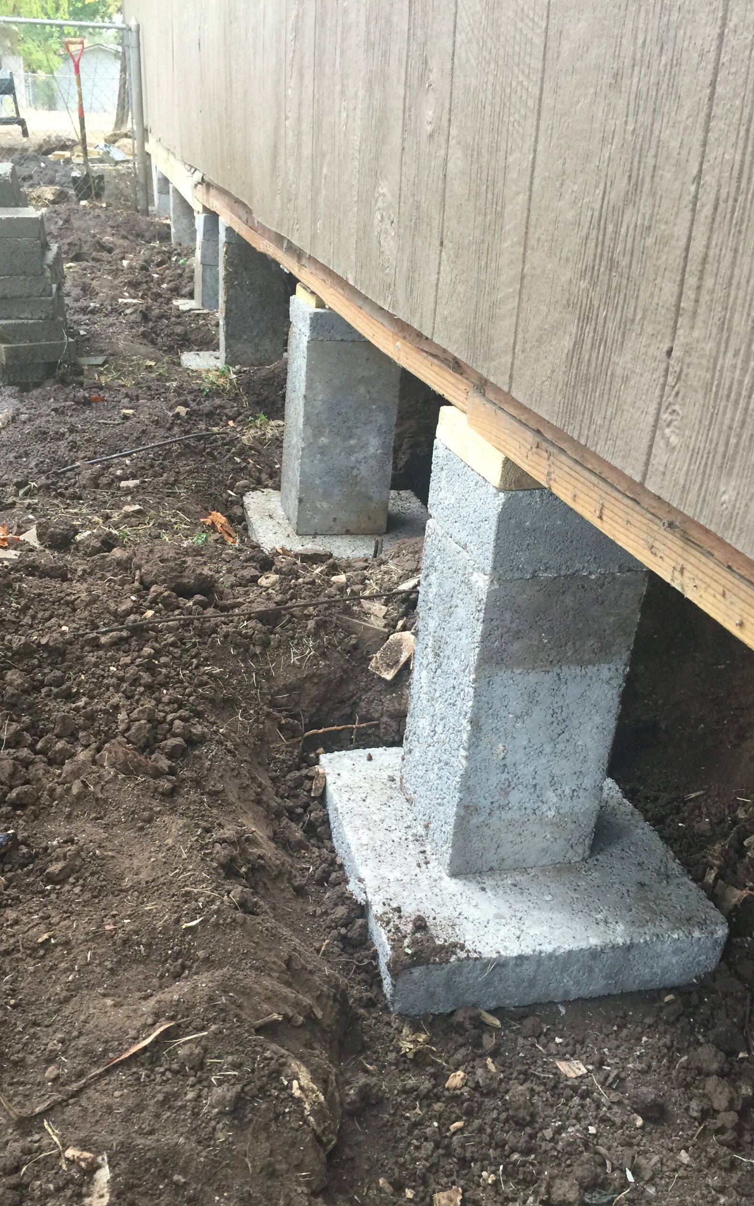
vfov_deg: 61.2
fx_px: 1019
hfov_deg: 40.6
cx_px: 359
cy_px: 605
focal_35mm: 31
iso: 50
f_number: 2.2
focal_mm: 4.15
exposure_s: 1/30
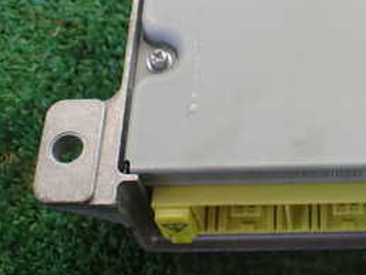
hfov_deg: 26.9
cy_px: 98
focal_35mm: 70
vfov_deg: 21.0
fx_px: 740
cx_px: 323
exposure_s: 1/160
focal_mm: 5.4
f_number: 2.3
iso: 100
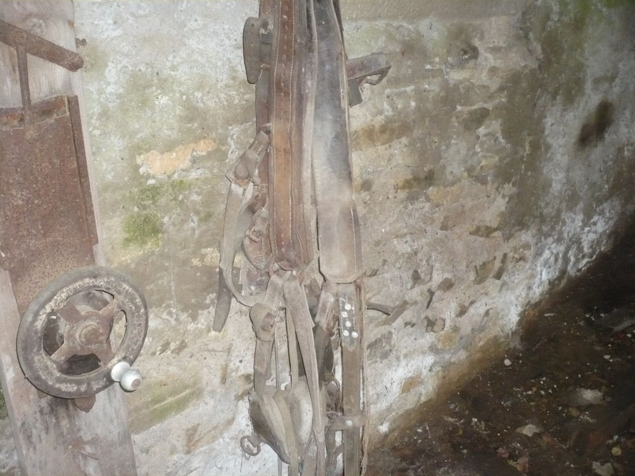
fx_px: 642
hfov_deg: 52.6
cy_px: 238
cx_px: 318
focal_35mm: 35
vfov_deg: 40.7
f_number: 2.8
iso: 400
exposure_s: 1/30
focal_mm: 5.8
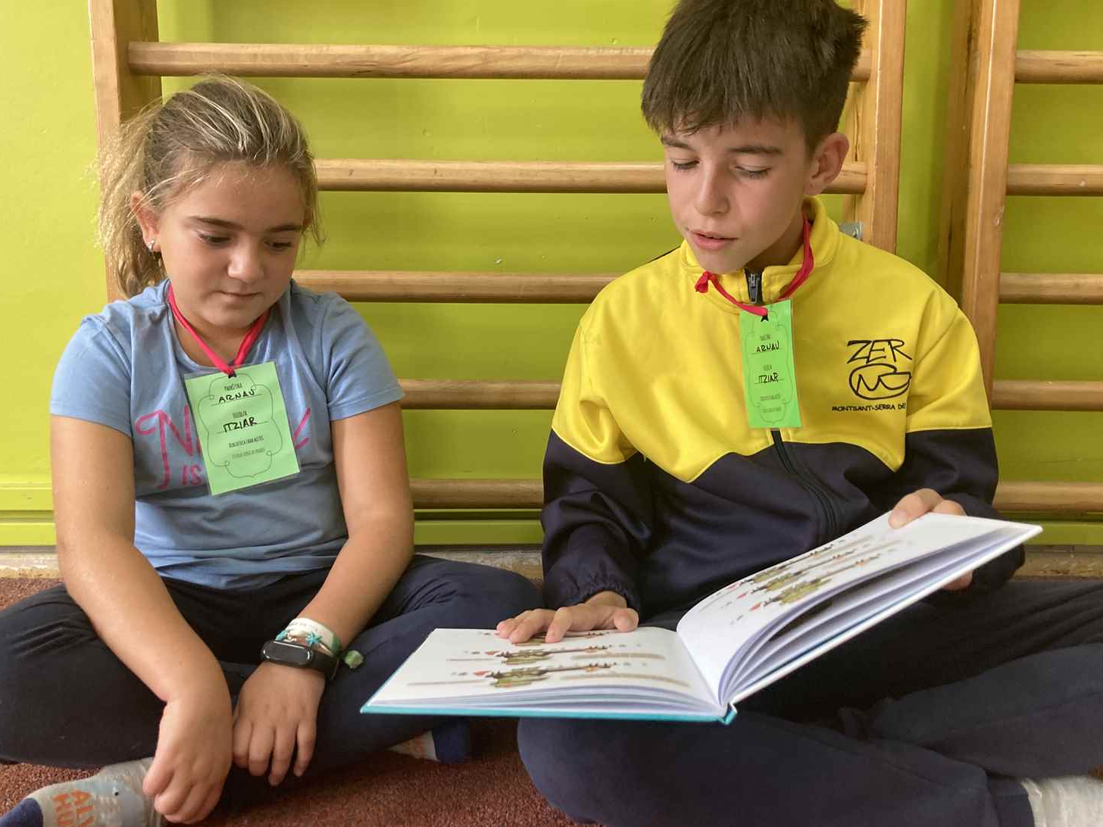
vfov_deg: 45.4
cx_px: 571
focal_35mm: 31
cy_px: 398
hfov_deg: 58.3
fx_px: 988
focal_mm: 3.99
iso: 125
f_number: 1.8
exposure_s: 1/50
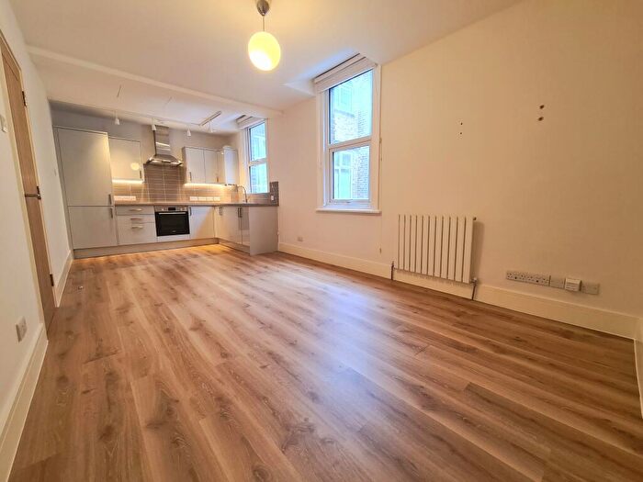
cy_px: 241
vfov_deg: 89.9
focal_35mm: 13
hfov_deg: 106.2
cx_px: 322
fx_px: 241
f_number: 2.2
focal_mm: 2.22
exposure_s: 1/50
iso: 125
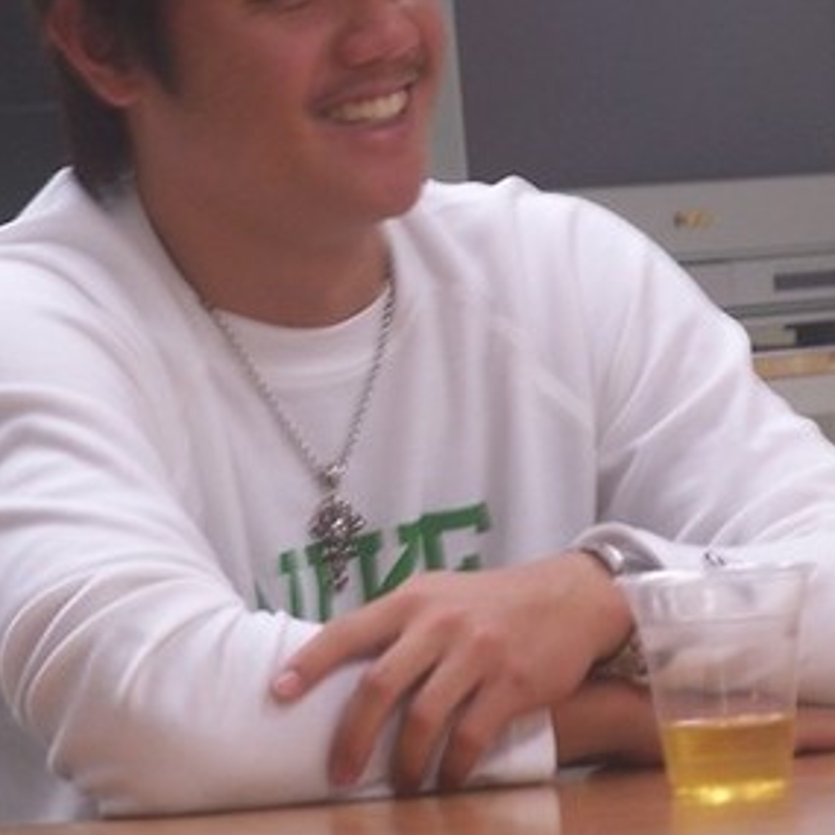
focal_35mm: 315
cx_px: 360
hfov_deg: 5.6
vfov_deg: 5.6
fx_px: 8597
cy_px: 237
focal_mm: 28
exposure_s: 1/15
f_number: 3.2
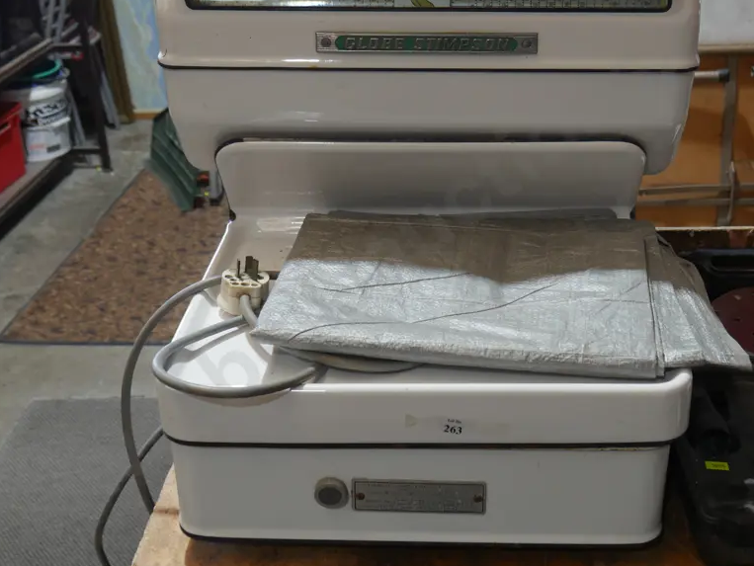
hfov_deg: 37.4
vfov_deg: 28.5
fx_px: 1111
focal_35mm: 51
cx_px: 434
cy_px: 226
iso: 250
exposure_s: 1/60
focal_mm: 19
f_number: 4.5
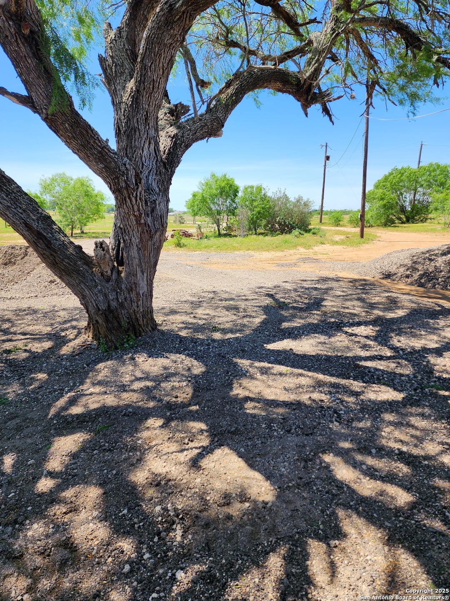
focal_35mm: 23
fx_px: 399
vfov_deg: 73.9
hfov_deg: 58.9
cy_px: 300
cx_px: 225
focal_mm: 6.4
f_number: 1.8
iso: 12
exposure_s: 1/571
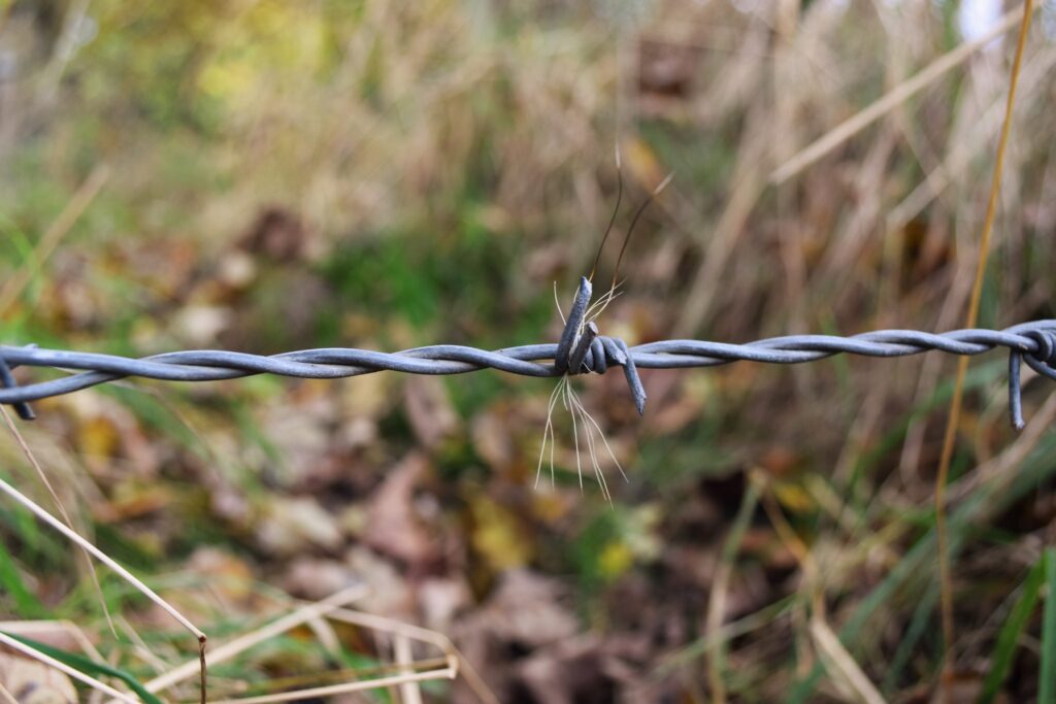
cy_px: 352
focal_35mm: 36
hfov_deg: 53.1
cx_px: 528
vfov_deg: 36.9
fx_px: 1056
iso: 400
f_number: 5
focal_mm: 24
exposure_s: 1/100
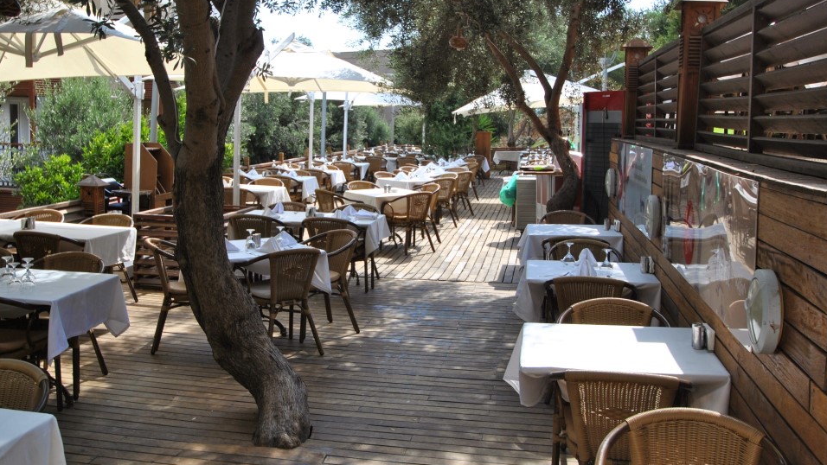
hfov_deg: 50.8
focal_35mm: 40
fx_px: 869
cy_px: 209
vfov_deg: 30.0
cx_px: 371
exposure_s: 1/200
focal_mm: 21
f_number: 7.1
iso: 100
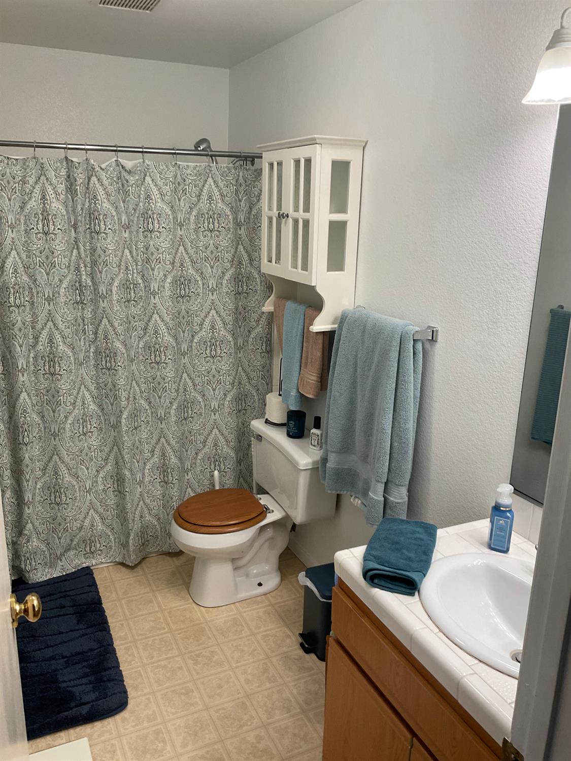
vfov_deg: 61.7
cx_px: 286
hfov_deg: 48.2
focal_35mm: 29
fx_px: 638
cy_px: 380
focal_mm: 3
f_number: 1.8
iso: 64
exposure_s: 1/120
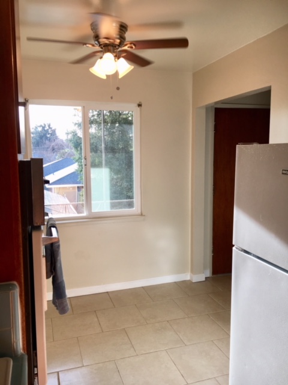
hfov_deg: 48.2
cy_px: 192
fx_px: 322
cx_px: 144
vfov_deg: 61.7
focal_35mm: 29
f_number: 2.2
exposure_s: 1/120
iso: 32
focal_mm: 4.15
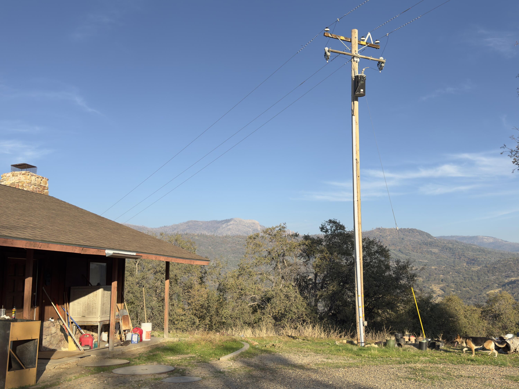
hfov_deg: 51.4
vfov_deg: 39.6
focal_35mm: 36
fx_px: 540
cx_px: 260
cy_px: 194
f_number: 1.78
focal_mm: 6.76
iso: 100
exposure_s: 1/3058
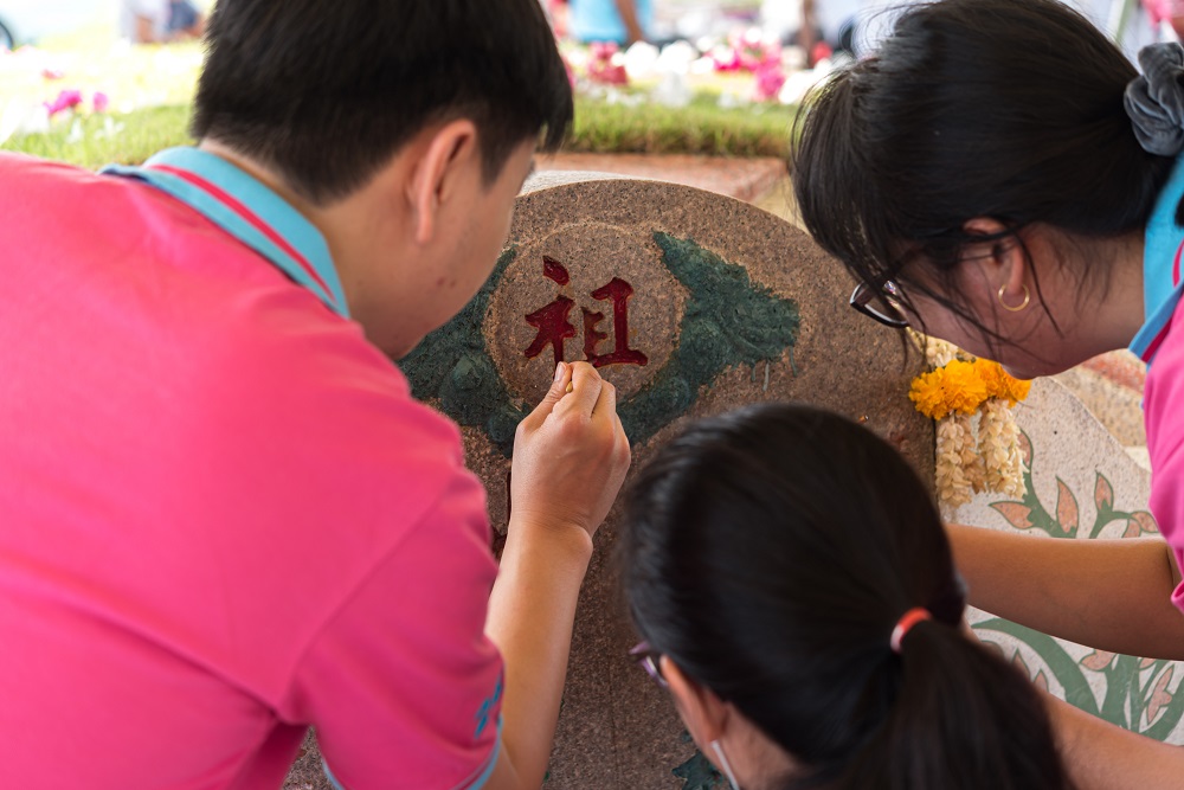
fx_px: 1973
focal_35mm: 60
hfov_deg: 33.4
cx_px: 592
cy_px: 395
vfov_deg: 22.6
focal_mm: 60
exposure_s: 1/100
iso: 100
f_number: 4
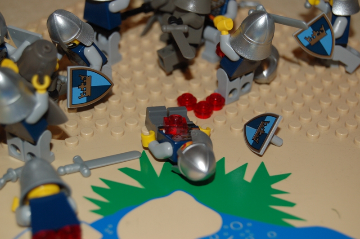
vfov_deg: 16.5
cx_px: 180
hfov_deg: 24.6
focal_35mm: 82
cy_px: 120
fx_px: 824
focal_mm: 55
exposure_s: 1/60
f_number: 5.6
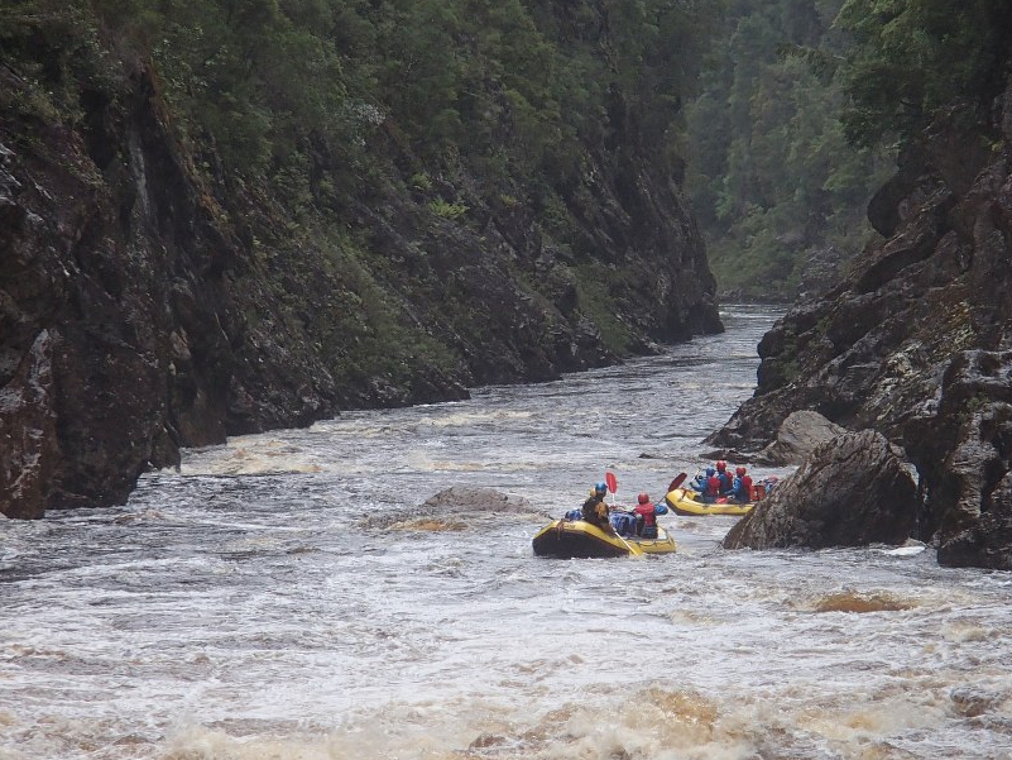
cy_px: 479
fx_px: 5234
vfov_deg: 8.3
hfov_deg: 11.0
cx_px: 590
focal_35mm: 179
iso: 200
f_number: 5.9
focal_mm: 25
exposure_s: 1/125
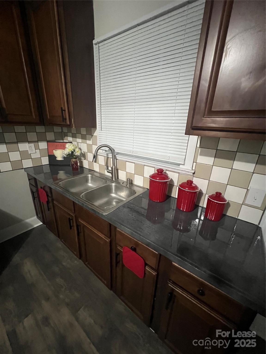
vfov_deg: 106.2
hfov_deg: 89.9
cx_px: 133
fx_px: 133
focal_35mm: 13
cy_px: 177
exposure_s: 1/40
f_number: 1.8
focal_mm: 1.57
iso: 1000
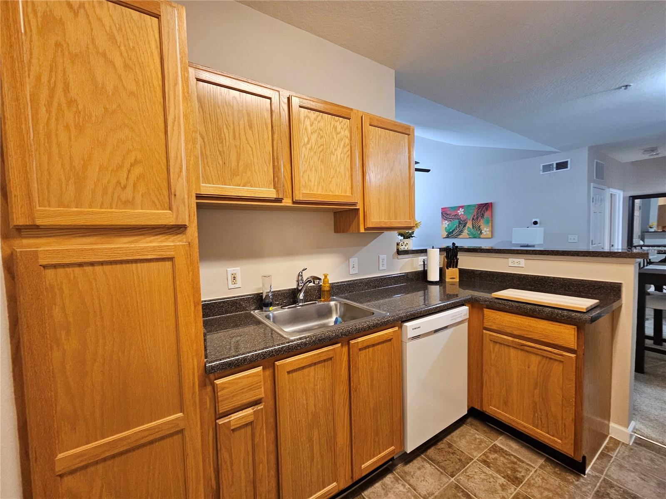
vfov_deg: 89.9
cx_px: 333
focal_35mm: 13
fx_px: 250
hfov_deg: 106.2
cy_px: 250
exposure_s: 1/30
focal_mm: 2.2
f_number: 2.2
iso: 400
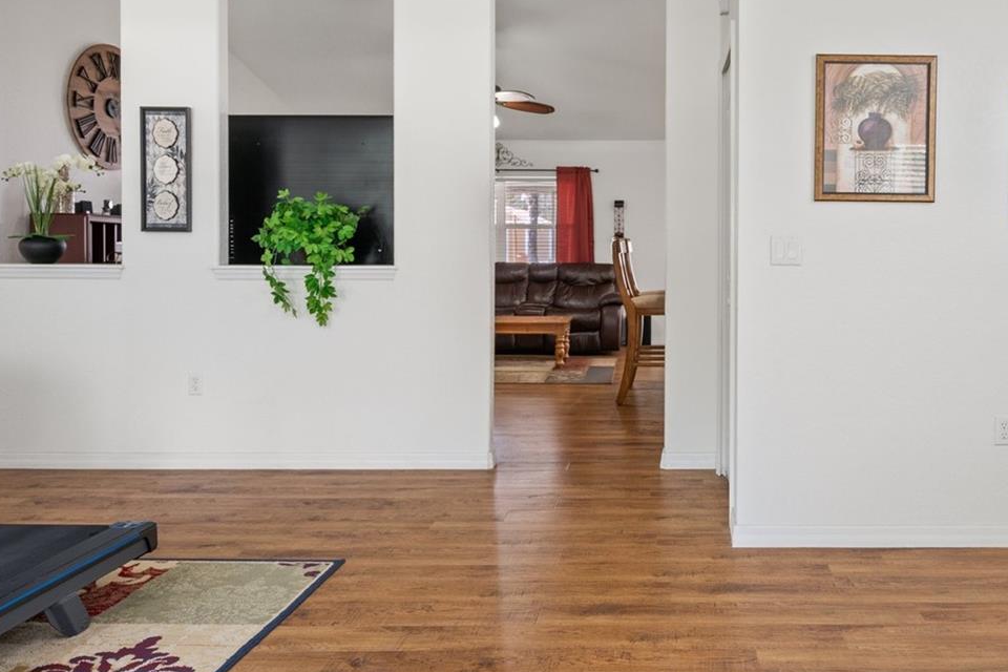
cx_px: 664
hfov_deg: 60.6
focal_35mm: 30
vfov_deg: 43.4
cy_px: 267
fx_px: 840
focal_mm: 18
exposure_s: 2.5
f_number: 6.3
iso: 320
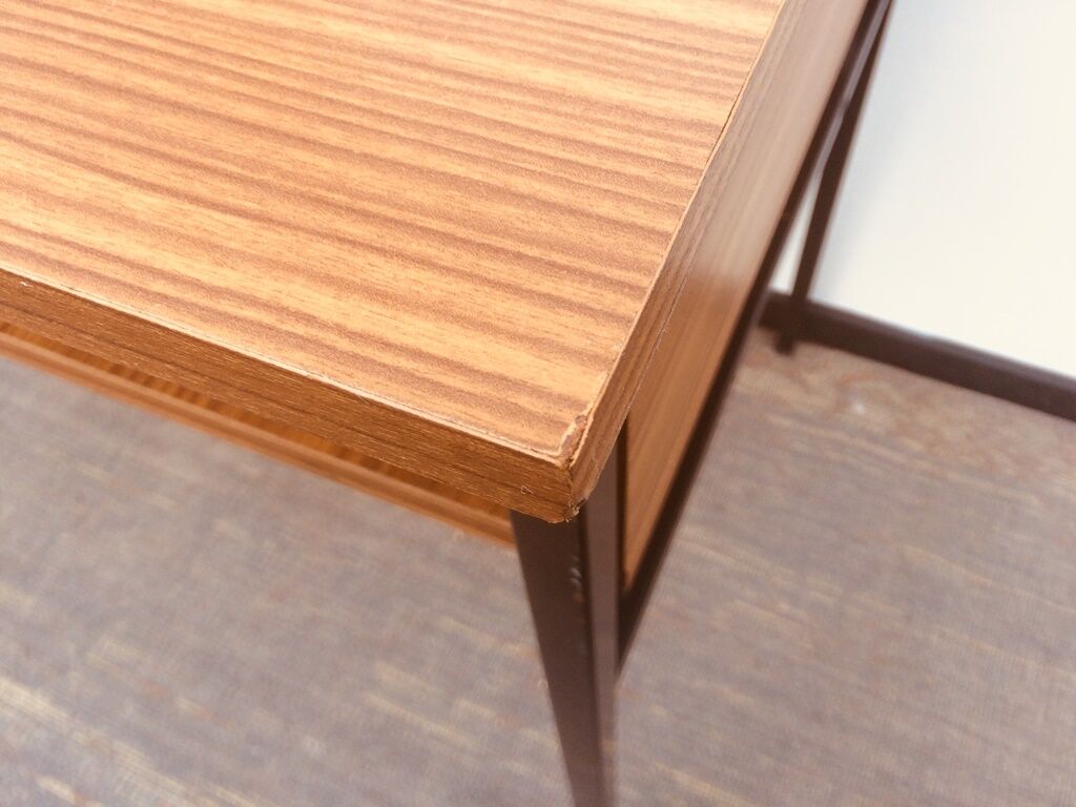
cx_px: 538
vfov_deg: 48.2
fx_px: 901
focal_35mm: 29
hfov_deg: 61.7
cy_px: 404
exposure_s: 1/112
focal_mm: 4.15
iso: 32
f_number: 2.2
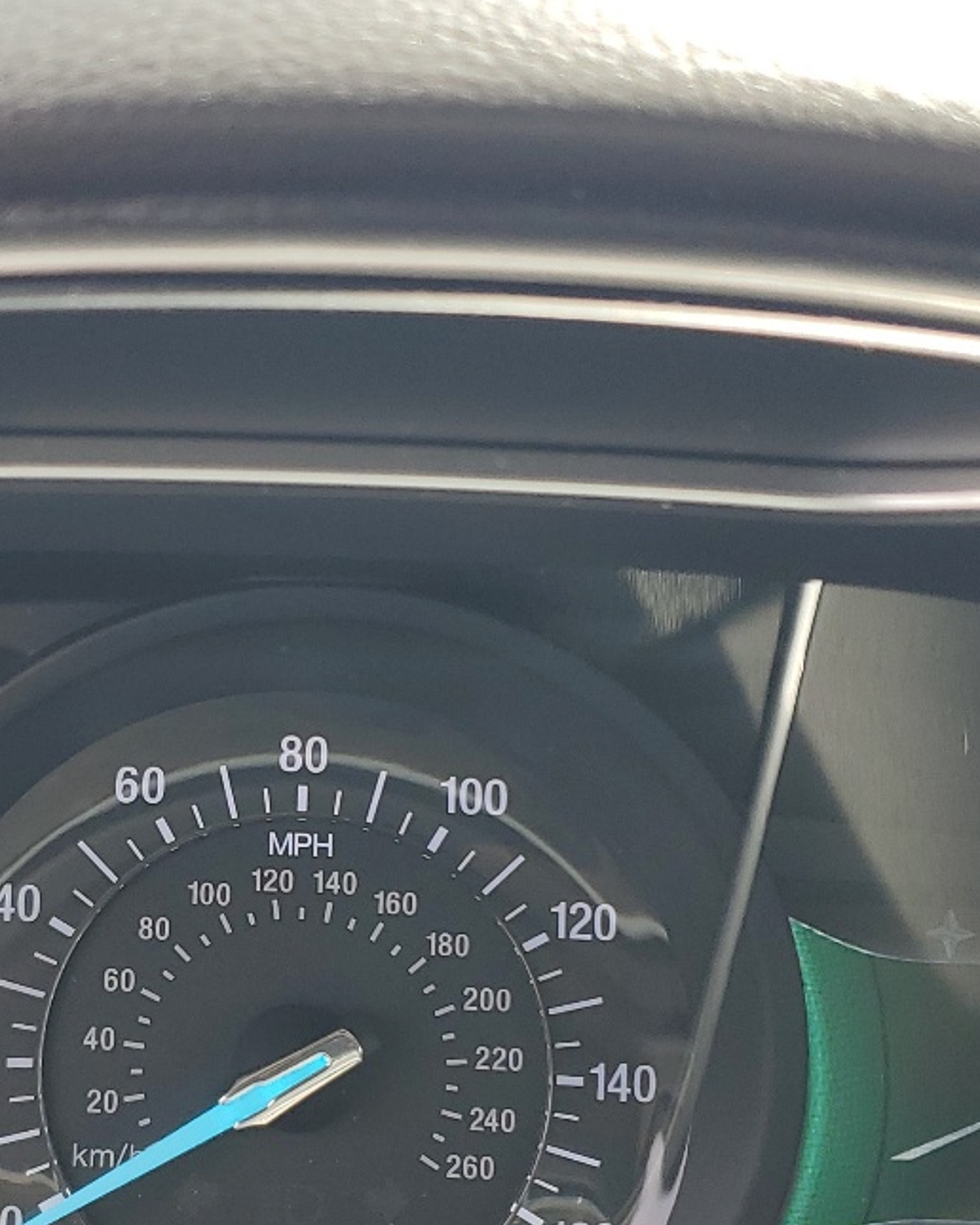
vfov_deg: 29.7
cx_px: 234
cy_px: 858
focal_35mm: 63
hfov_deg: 23.9
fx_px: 2284
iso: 50
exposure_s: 1/217
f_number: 1.5
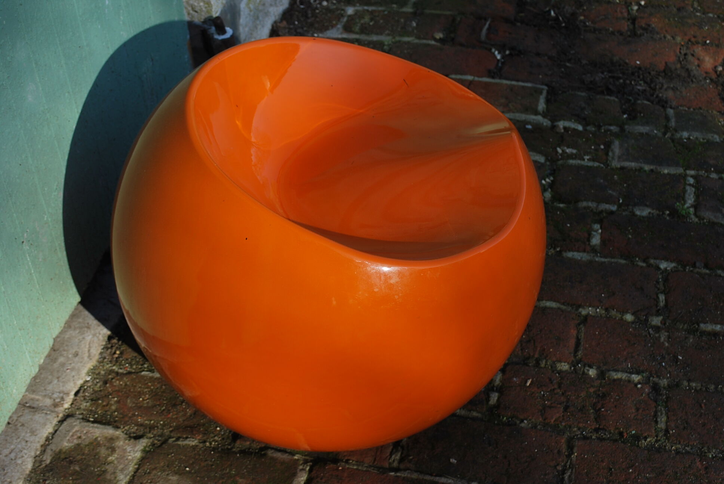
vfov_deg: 23.8
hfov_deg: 35.0
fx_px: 1148
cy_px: 242
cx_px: 362
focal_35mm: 57
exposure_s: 1/160
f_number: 6.3
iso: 100
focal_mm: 38
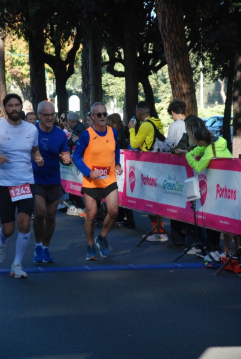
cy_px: 180
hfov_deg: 20.7
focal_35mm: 66
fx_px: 659
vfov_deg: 30.4
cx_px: 120
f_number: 4.8
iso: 1000
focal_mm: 44
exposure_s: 1/400
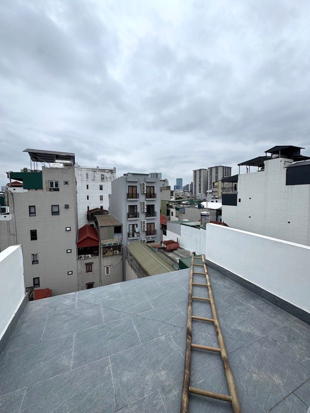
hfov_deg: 85.7
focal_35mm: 14
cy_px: 206
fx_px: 167
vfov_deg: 102.1
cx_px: 155
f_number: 2.2
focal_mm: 2.22
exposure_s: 1/1477
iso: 50
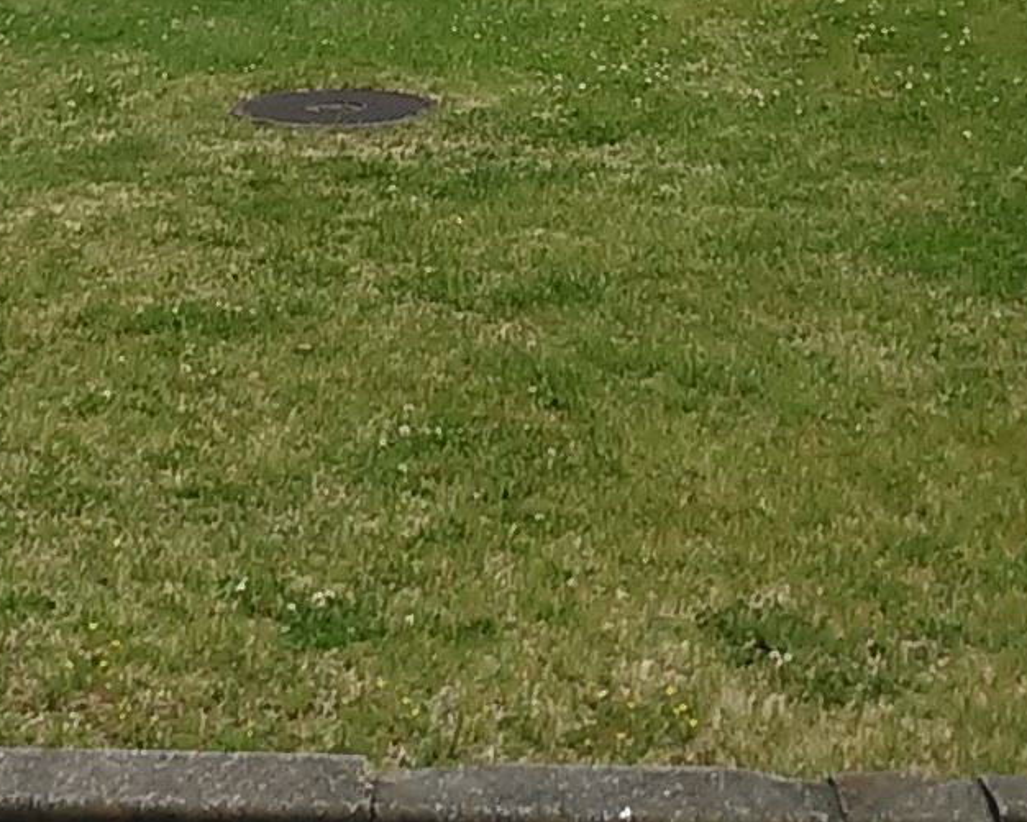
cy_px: -410
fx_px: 2523
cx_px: 107
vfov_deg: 16.8
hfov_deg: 22.5
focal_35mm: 83
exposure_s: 1/2304
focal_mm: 4.8
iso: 38
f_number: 2
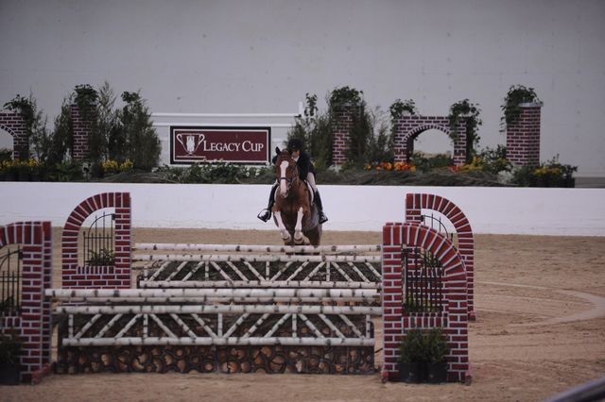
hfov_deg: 10.3
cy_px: 201
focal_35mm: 200
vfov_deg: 6.9
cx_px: 302
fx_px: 3359
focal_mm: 200
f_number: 2.8
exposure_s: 1/400
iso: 5000
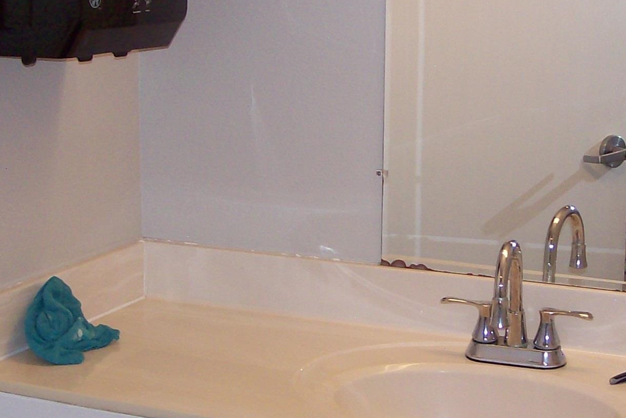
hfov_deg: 23.1
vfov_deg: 15.5
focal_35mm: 88
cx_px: 370
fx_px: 1530
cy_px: 160
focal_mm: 6
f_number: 2.7
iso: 80
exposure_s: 1/64
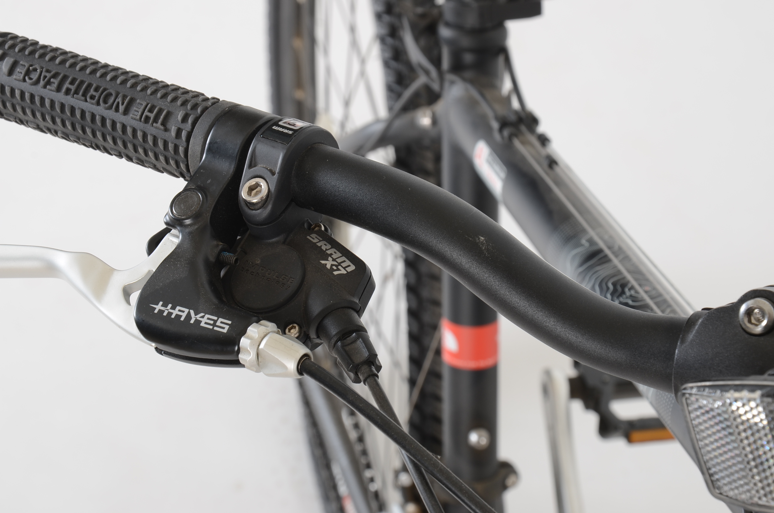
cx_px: 387
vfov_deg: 13.0
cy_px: 256
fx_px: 2253
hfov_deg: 19.5
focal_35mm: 105
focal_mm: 70
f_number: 13
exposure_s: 1/125
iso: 125
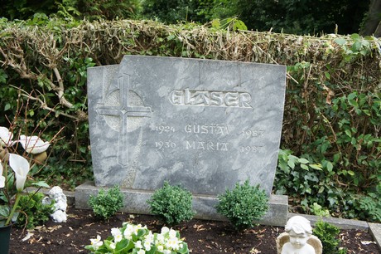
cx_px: 190
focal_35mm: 44
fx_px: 460
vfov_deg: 30.8
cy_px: 127
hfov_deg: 45.0
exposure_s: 1/250
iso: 640
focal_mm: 29
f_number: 5.6
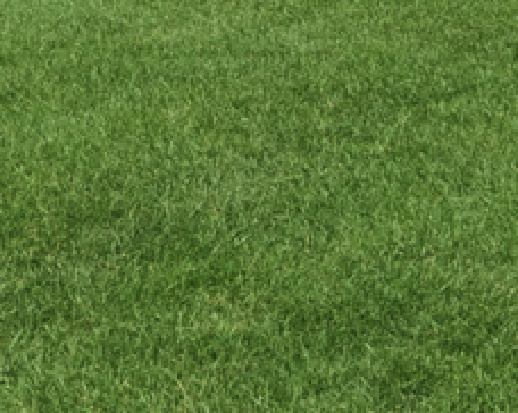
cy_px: -617
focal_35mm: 190
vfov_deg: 7.5
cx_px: 336
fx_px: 2916
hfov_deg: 10.1
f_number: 8
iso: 320
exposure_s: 1/1000
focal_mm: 19
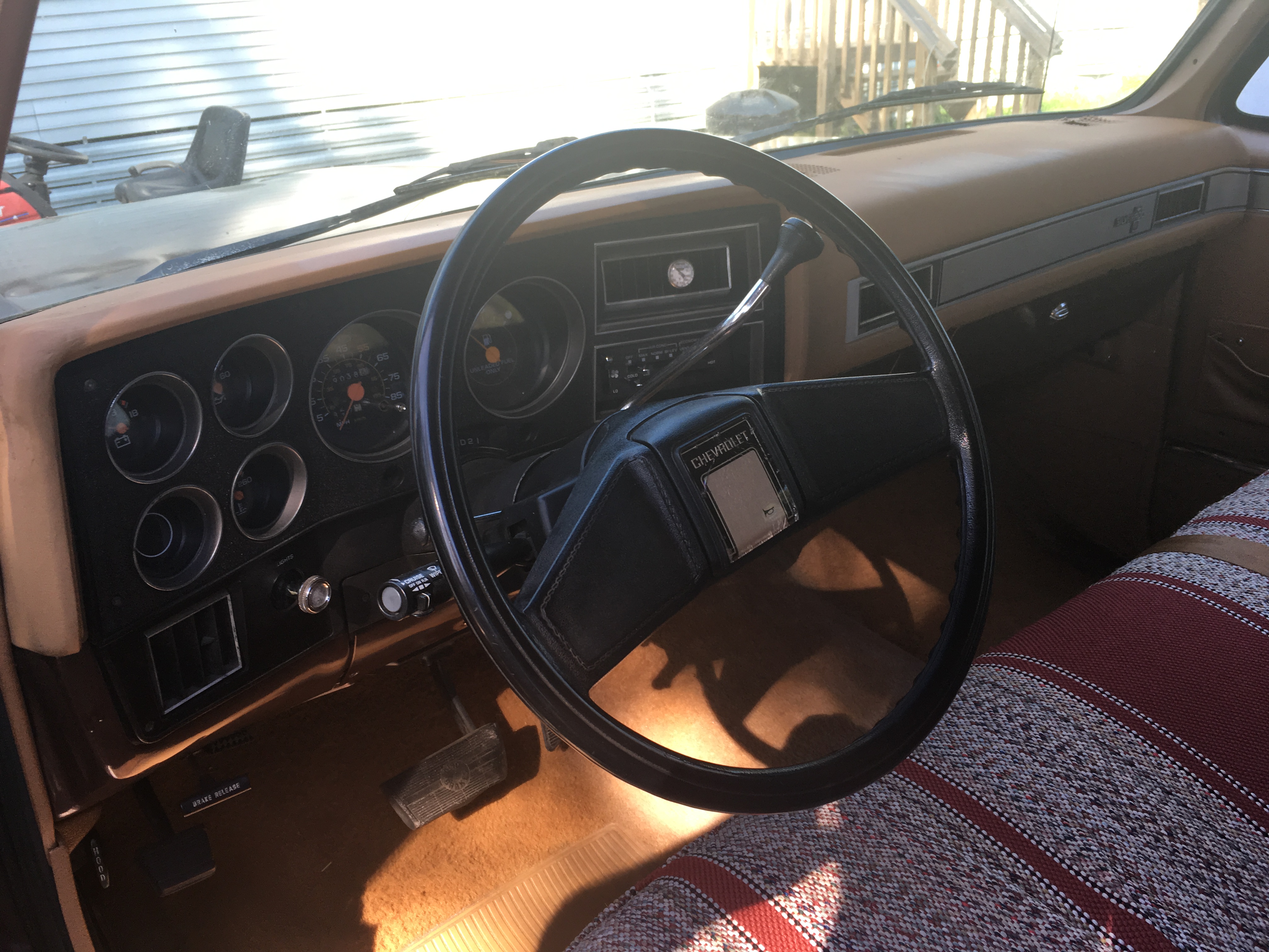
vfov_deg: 48.2
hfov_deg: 61.7
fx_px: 1063
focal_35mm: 29
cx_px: 634
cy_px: 476
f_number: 2.2
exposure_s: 1/120
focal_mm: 4.15
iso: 32
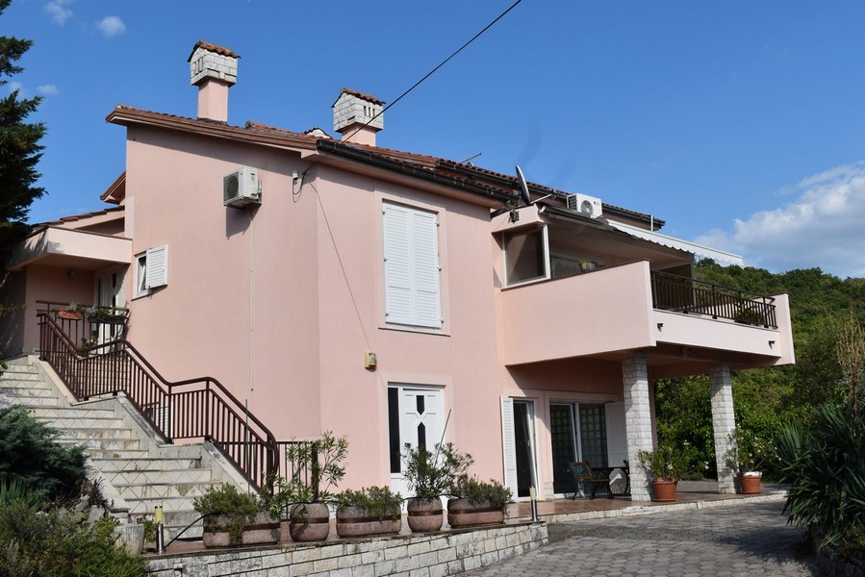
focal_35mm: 39
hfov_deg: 49.5
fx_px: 937
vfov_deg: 34.2
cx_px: 432
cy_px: 288
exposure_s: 1/320
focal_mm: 26
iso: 100
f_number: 9
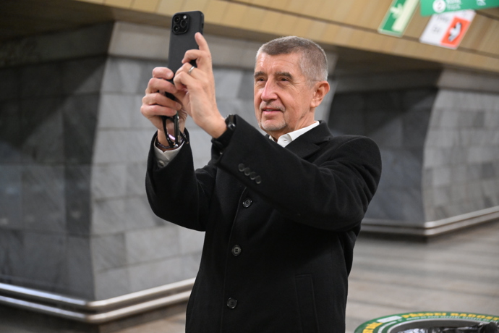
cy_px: 166
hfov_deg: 38.9
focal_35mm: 51
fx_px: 707
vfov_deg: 26.5
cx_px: 250
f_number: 2.8
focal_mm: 51
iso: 5000
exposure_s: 1/200
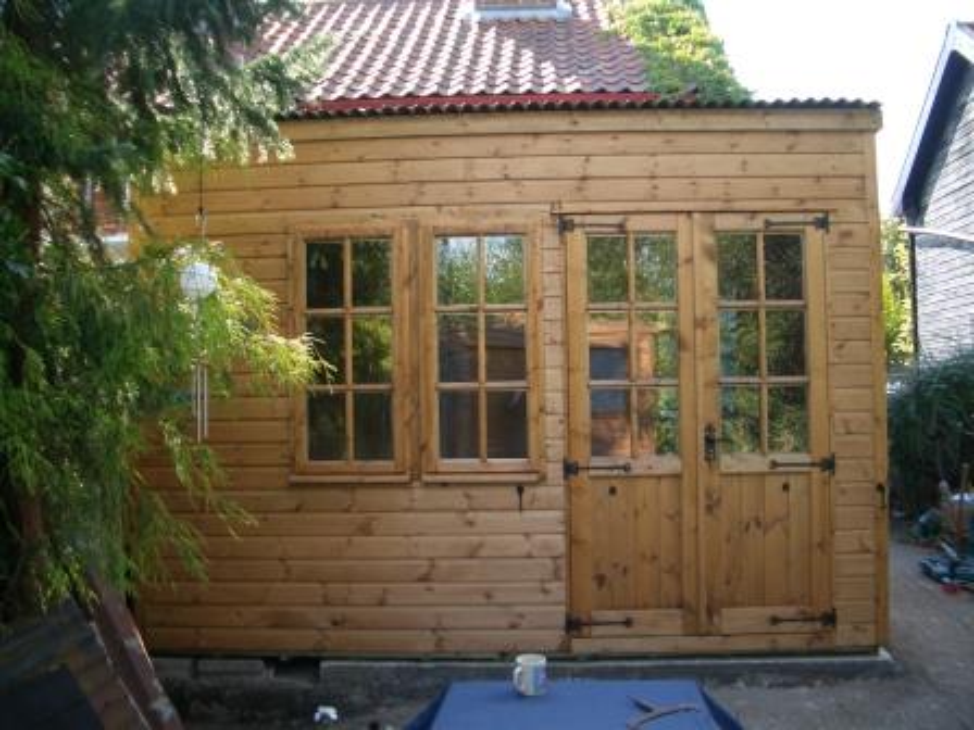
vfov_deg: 40.7
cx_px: 487
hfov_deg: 52.6
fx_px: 985
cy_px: 365
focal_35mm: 35
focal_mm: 5.8
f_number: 2.6
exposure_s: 1/200
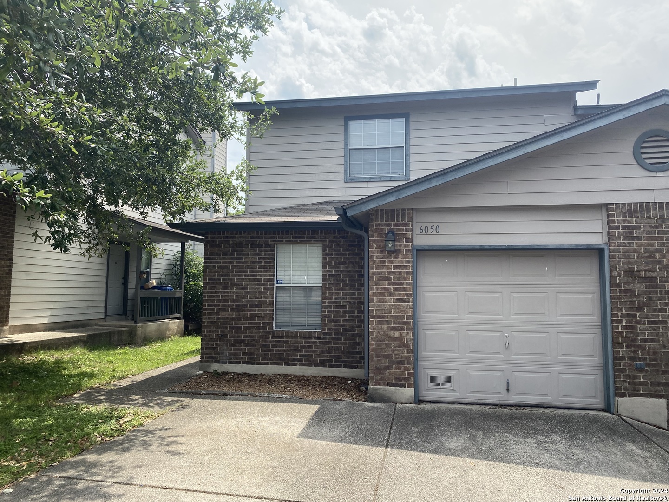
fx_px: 502
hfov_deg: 67.3
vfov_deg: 53.1
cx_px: 334
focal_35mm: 26
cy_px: 251
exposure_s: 1/1779
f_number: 1.8
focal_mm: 4.25
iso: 32
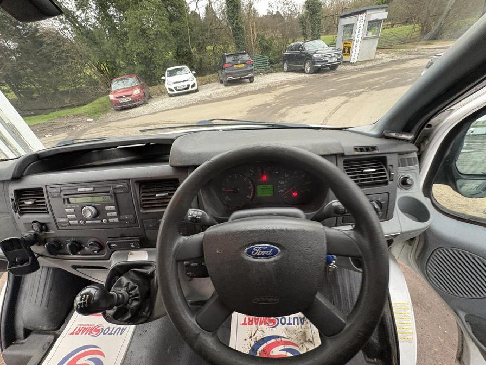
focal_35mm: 14
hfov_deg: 102.1
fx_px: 197
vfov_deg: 85.7
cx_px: 243
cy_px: 182
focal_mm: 2.22
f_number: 2.2
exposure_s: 1/60
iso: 400
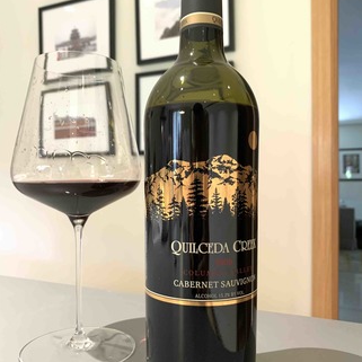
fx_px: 367
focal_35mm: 31
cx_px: 181
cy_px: 184
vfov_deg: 52.5
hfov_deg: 52.5
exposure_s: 1/50
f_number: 1.8
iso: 250
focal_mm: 4.25
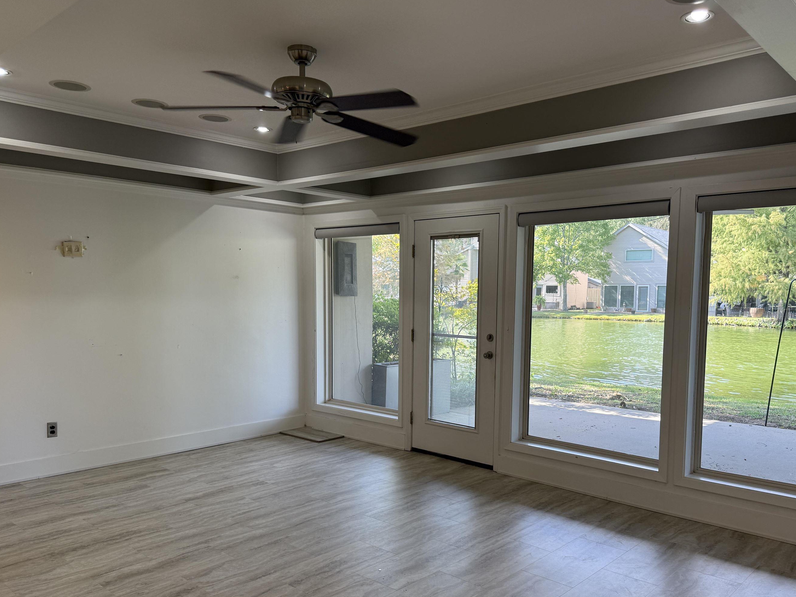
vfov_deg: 49.6
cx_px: 447
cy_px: 344
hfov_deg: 63.2
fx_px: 644
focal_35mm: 28
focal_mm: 6.76
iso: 50
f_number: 1.78
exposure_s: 1/131
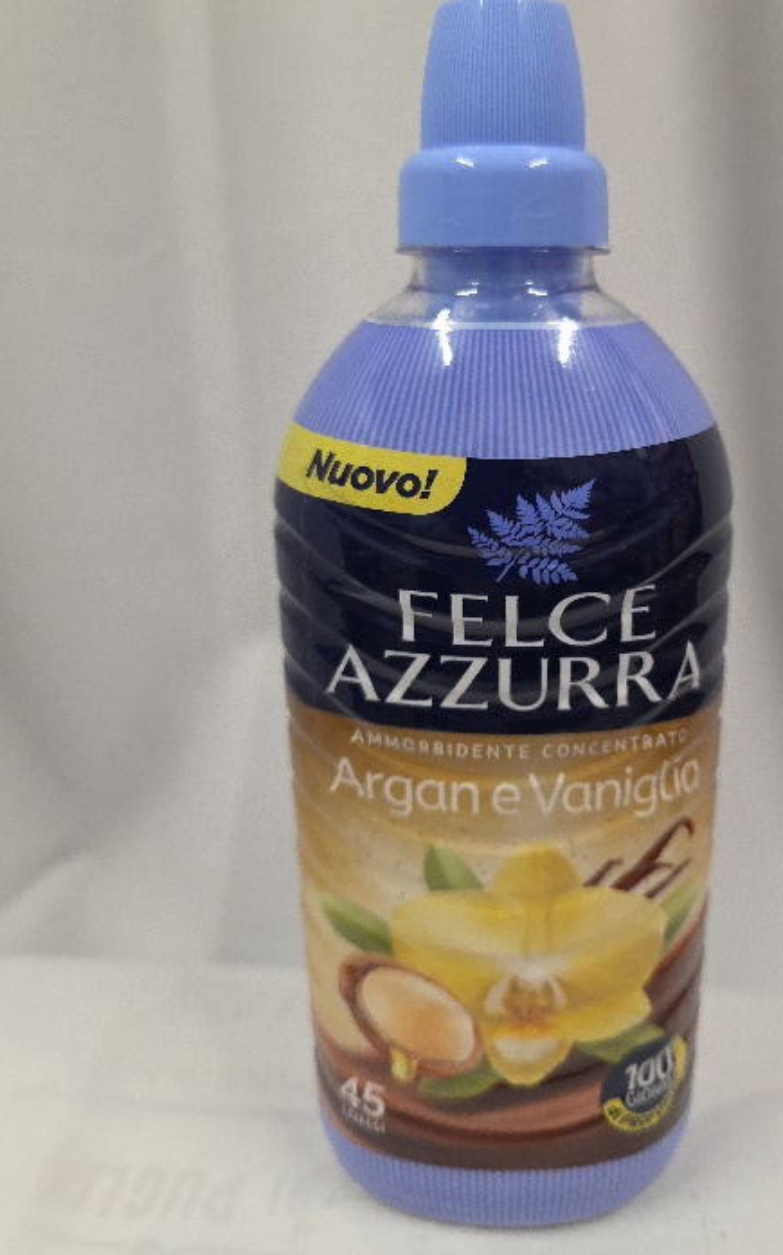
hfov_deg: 43.9
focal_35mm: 28
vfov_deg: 66.3
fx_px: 957
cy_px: 560
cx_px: 515
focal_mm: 6.3
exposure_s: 1/101
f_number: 1.7
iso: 400
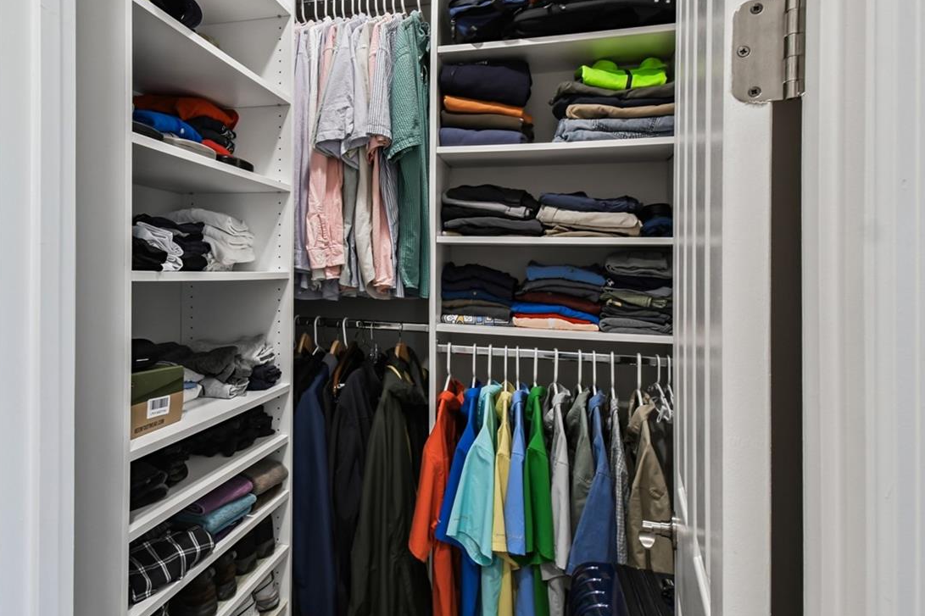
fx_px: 565
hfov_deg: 76.7
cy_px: 297
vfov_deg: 57.2
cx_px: 328
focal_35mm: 22
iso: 100
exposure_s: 1/4
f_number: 7.1
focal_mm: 10
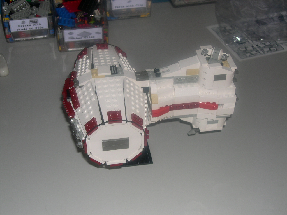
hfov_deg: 33.8
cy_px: 108
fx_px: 473
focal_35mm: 57
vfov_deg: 25.7
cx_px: 144
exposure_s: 1/60
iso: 100
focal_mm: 12.2
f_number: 3.4
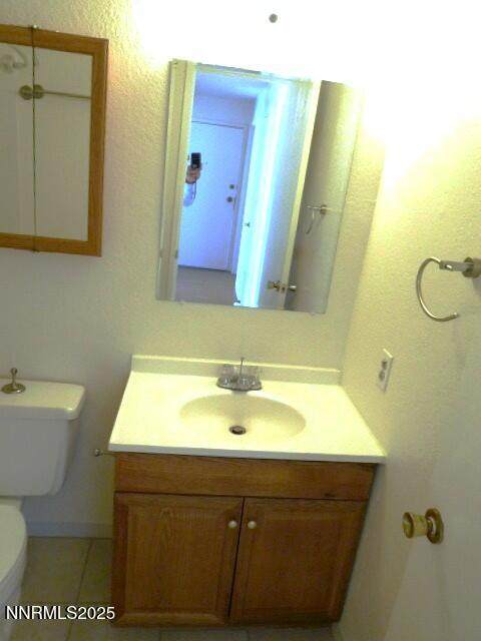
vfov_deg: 69.4
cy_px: 320
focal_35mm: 25
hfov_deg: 54.9
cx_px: 240
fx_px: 463
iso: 280
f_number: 3.4
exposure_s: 1/30
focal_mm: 4.5
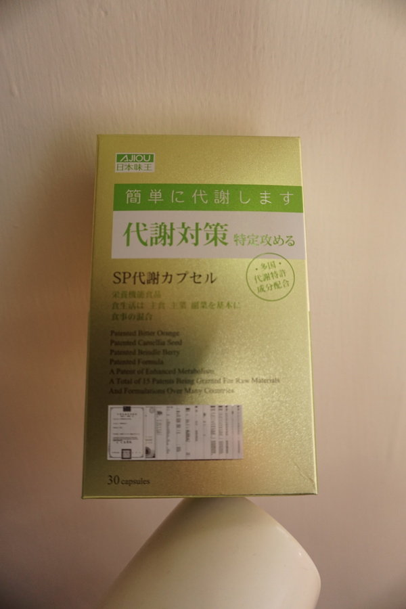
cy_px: 304
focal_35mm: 24
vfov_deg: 73.7
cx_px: 203
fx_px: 406
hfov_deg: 53.1
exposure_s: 1/100
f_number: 3.5
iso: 800
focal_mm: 16
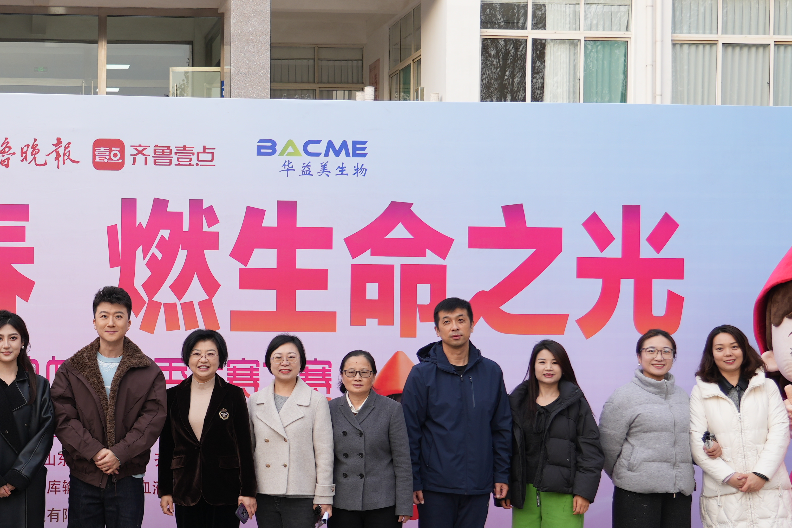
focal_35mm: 69
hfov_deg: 28.3
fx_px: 1518
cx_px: 106
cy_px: 357
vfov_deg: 19.7
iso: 160
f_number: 4
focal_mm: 30
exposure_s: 1/200
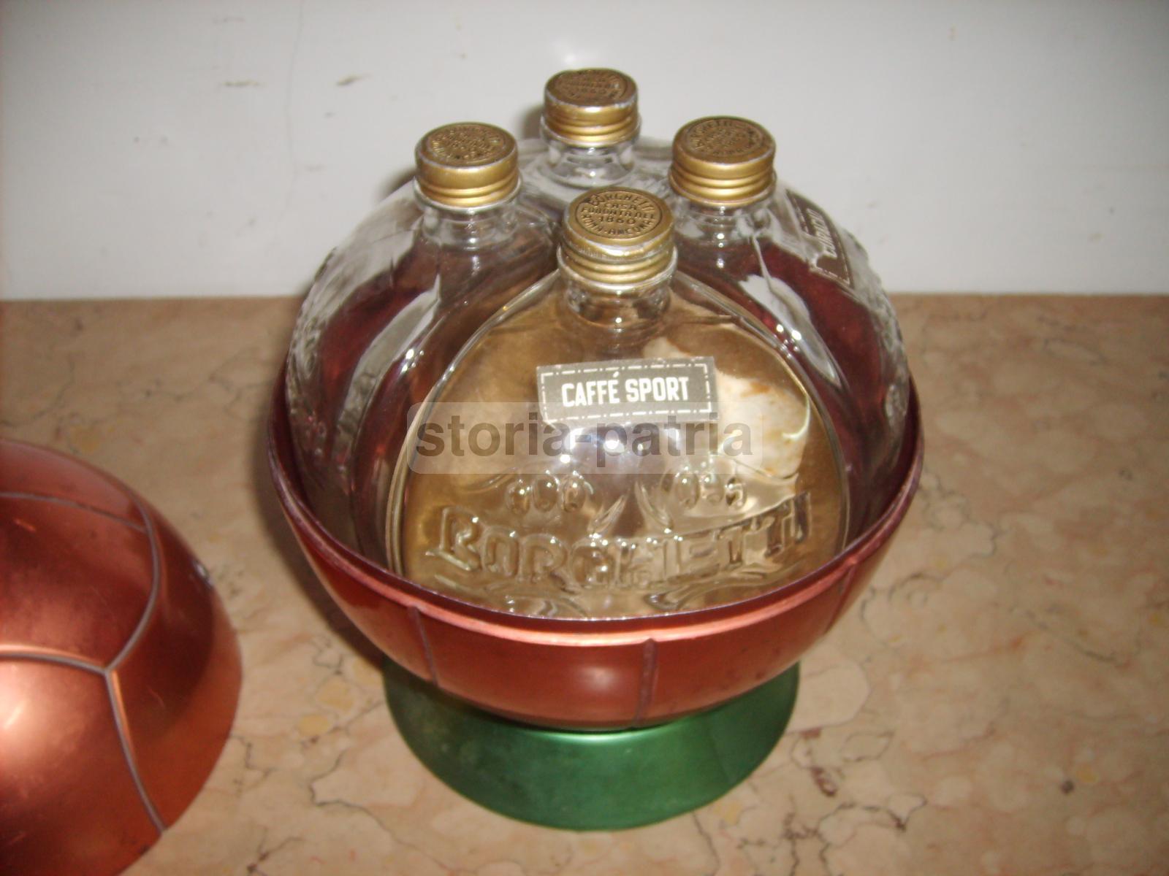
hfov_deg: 52.6
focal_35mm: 35
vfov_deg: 40.7
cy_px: 438
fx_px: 1182
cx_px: 584
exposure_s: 1/45
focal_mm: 5.8
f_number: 2.8
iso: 100
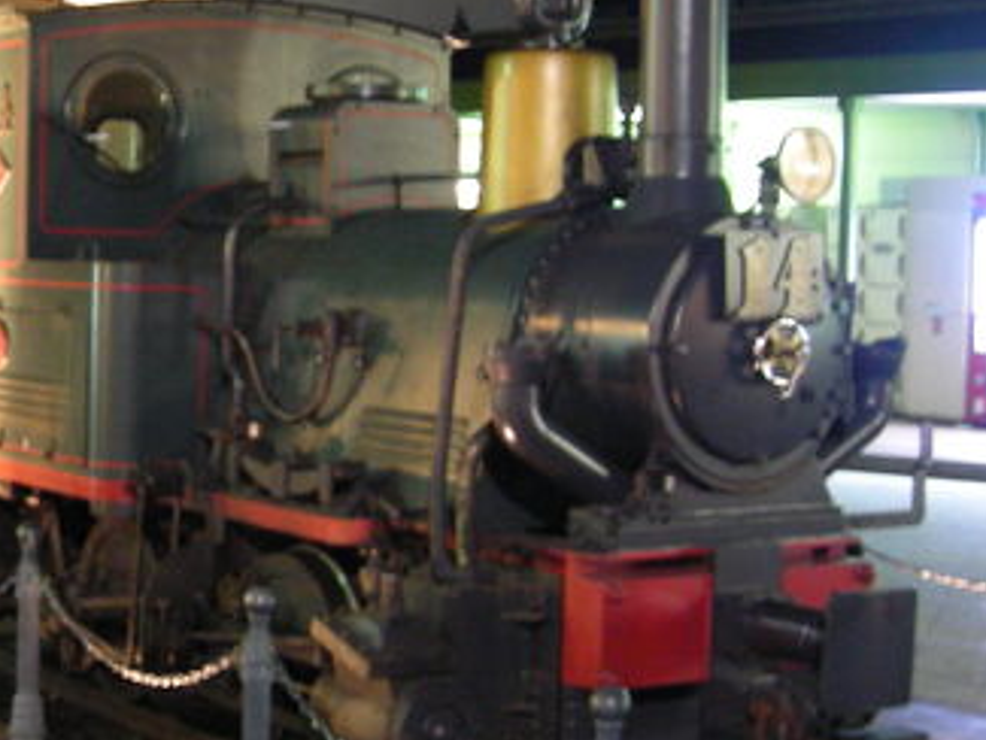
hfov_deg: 24.9
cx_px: 103
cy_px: 365
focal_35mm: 76
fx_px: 2166
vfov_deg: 19.4
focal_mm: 6.3
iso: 200
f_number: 3.2
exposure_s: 1
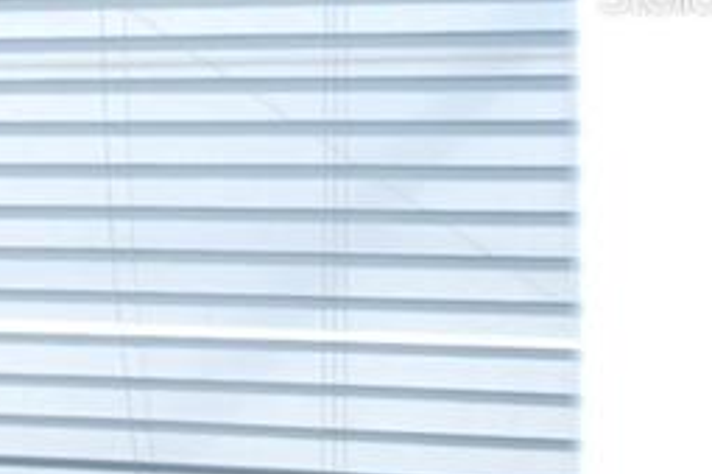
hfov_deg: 7.9
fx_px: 4469
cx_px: -1385
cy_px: -8
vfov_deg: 6.1
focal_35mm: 226
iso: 200
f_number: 4.2
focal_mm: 24
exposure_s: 1/60
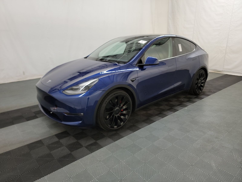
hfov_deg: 71.6
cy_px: 91
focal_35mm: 24
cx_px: 121
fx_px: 168
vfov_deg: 56.8
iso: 239
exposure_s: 1/59
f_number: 1.8
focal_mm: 6.7
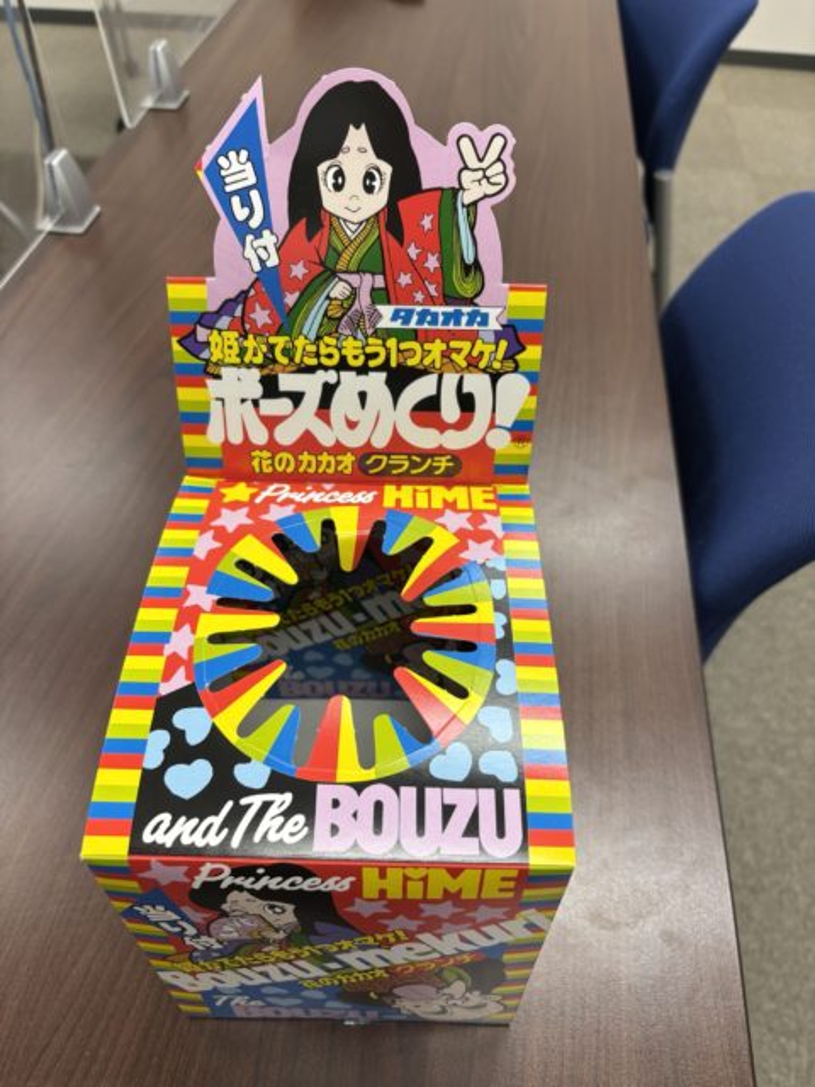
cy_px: 544
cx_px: 408
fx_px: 816
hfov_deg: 53.1
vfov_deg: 67.3
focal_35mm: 26
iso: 64
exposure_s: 1/100
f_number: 1.6
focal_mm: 5.96
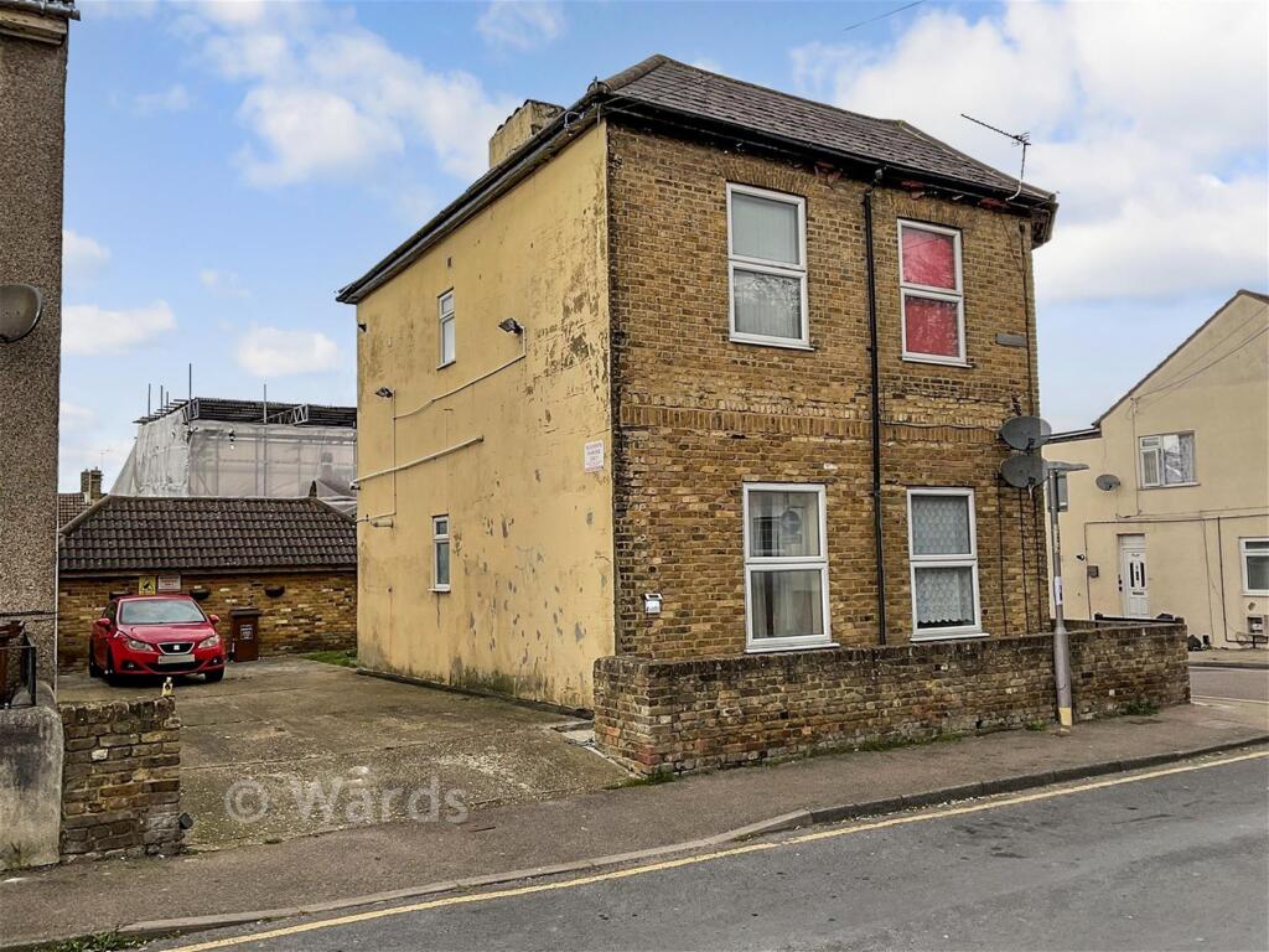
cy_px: 476
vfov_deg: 48.2
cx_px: 634
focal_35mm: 29
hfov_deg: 61.7
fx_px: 1063
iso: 16
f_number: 1.8
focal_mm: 3
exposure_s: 1/310
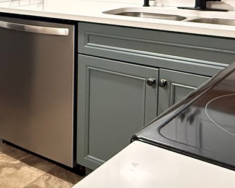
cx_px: 9
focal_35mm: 57
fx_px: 396
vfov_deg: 25.6
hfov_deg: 31.0
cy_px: 9
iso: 1250
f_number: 2.2
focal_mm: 2.22
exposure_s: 1/60
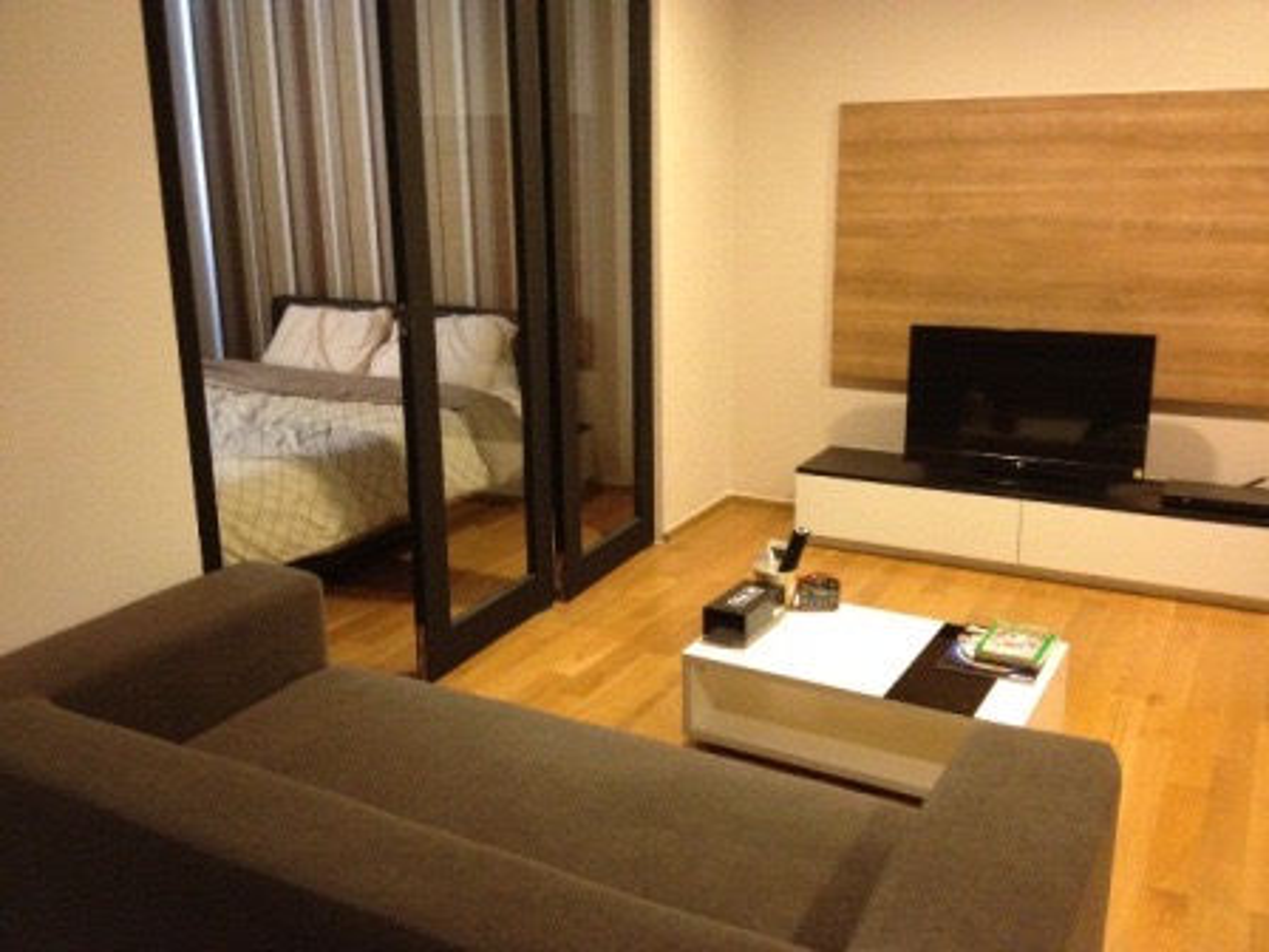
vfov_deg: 40.7
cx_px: 634
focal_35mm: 35
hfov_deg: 52.6
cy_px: 476
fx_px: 1283
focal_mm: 4.28
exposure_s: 1/17
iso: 400
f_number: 2.4
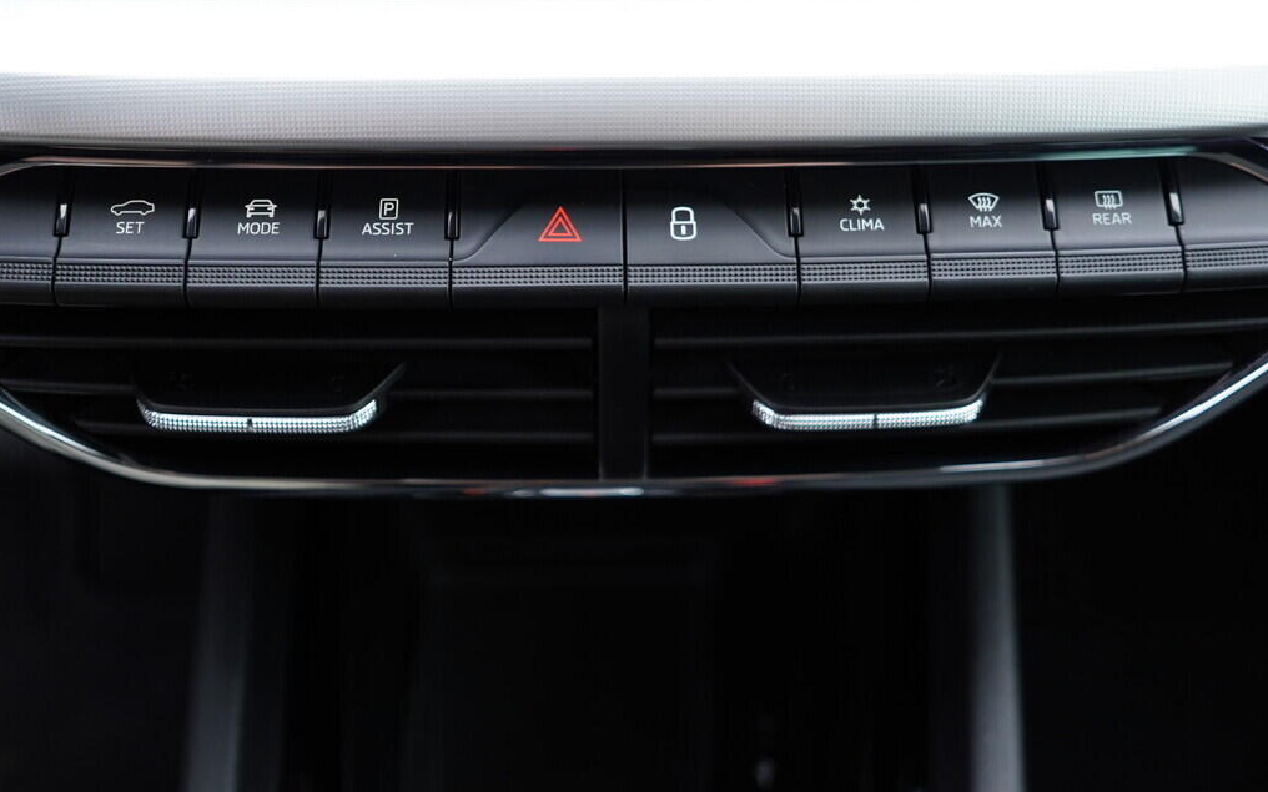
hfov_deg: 52.7
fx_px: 1279
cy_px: 398
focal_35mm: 37
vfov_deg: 34.4
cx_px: 634
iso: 320
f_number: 2.8
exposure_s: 1/40
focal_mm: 24
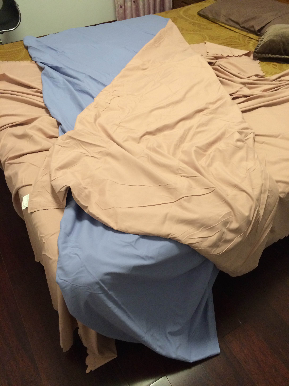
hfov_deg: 48.2
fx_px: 323
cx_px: 144
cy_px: 193
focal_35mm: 29
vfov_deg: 61.7
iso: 320
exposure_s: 1/33
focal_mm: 4.15
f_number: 2.2
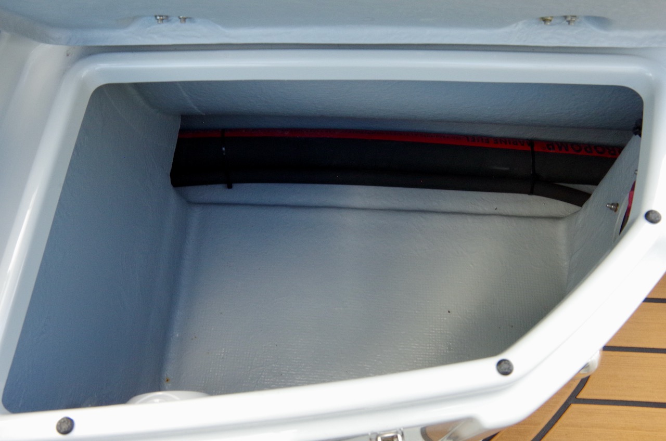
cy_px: 220
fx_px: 499
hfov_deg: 67.5
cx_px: 333
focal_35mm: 27
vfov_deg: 47.7
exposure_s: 1/100
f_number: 11
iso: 1600
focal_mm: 18
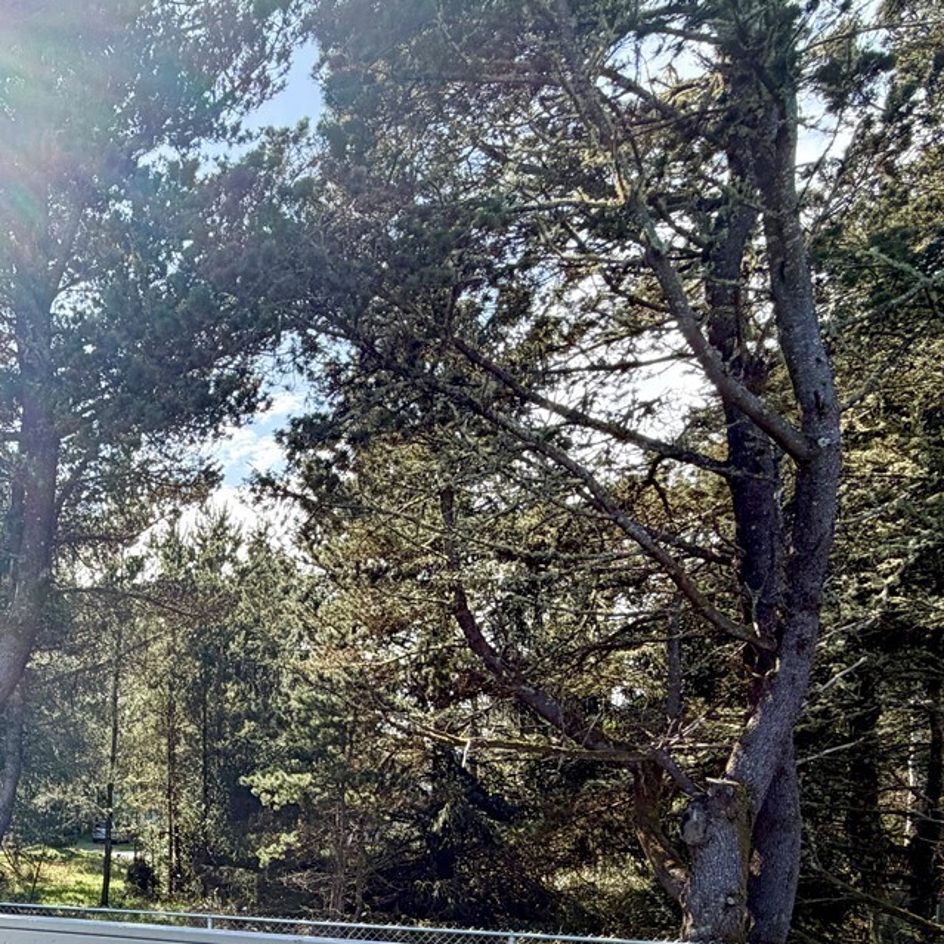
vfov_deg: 47.6
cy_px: 836
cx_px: 59
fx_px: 956
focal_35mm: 31
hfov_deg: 46.3
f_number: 2.2
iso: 50
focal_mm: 2.22
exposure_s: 1/502
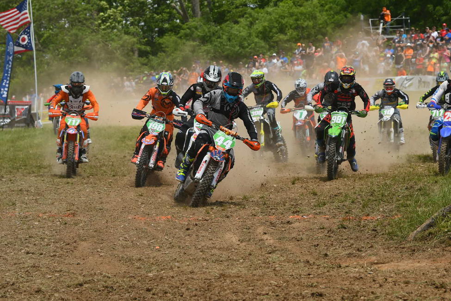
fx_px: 1879
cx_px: 226
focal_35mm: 150
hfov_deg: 13.7
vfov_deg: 9.1
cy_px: 150
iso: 200
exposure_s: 1/1250
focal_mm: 100
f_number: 6.3
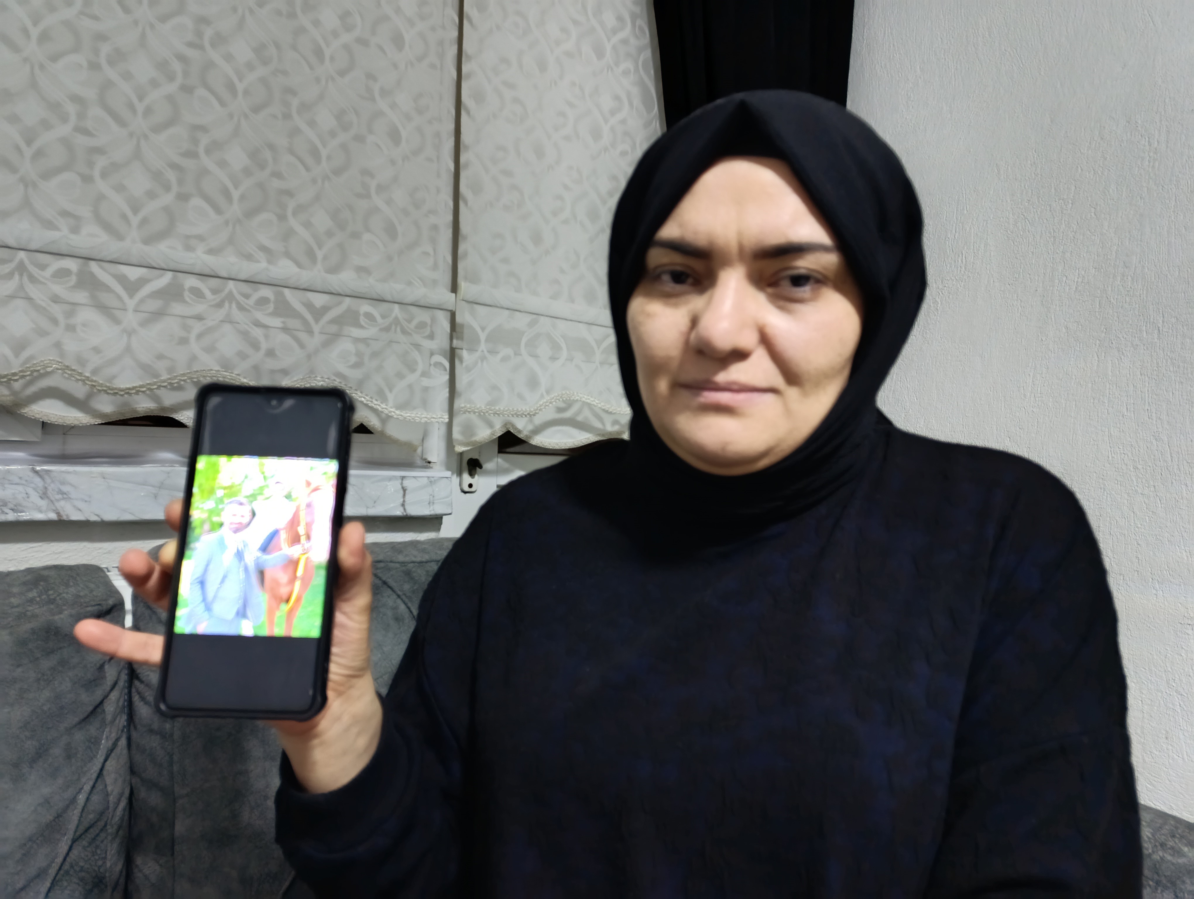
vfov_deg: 59.0
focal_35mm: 23
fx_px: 794
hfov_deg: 73.8
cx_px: 597
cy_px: 450
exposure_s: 1/20
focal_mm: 6.14
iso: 1000
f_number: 1.6
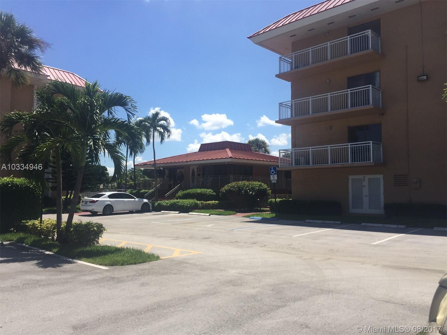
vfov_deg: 48.2
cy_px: 168
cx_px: 224
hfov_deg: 61.7
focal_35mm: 29
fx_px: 374
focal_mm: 4.15
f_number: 2.2
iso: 32
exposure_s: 1/2083
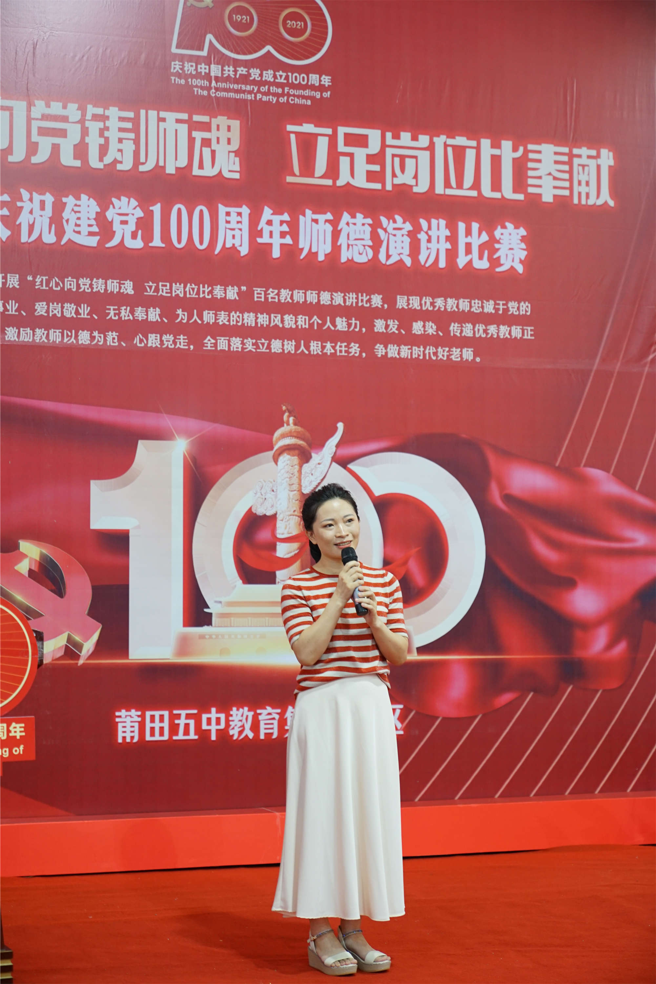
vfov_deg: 28.8
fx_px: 1913
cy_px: 492
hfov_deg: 19.5
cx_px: 328
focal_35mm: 70
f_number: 2.8
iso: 800
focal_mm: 70
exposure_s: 1/80
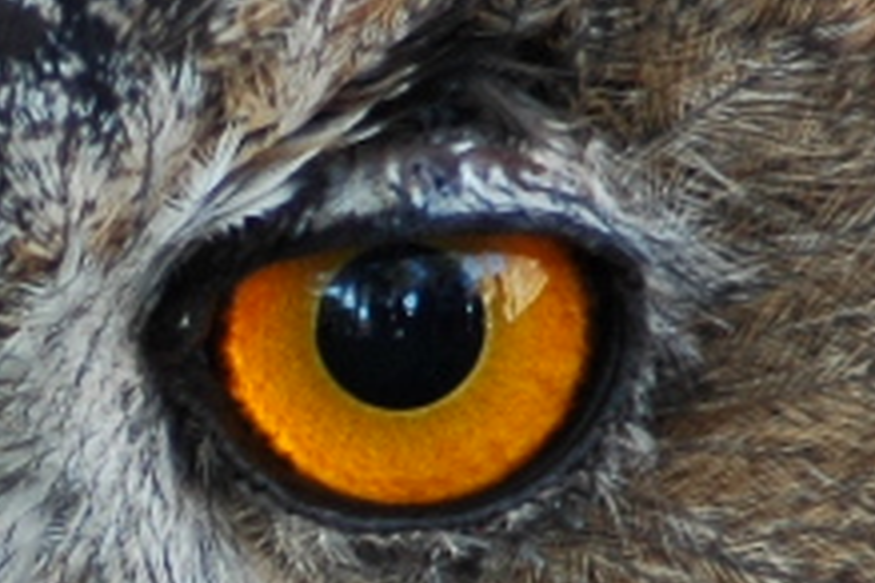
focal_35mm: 1854
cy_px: 479
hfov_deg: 1.1
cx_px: 108
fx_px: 45059
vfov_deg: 0.7
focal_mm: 180
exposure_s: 1/40
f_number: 4.8
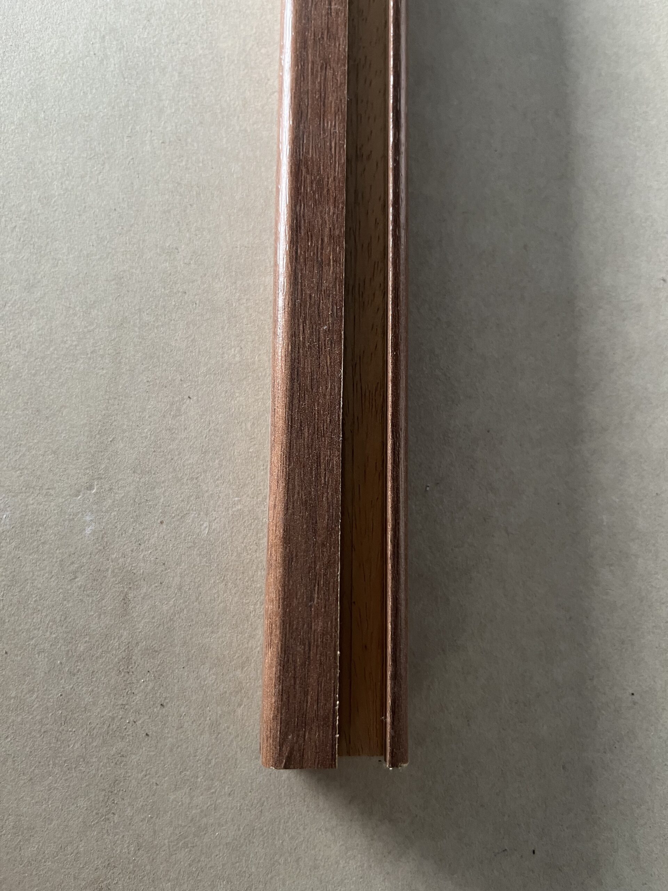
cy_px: 446
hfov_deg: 53.1
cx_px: 334
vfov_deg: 67.3
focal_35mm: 26
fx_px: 669
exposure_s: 1/60
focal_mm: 5.1
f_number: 1.6
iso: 160
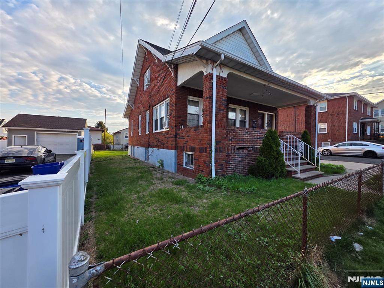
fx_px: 144
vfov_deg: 89.9
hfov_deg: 106.2
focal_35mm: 13
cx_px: 192
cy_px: 144
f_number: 1.9
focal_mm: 2.2
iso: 40
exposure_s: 1/511
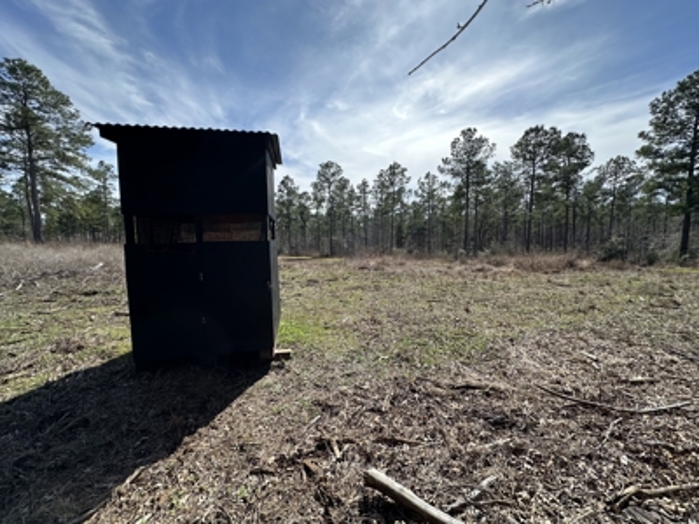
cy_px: 262
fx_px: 283
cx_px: 350
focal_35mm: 14
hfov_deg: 102.1
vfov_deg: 85.7
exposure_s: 1/1383
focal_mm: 2.22
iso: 40
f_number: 2.2
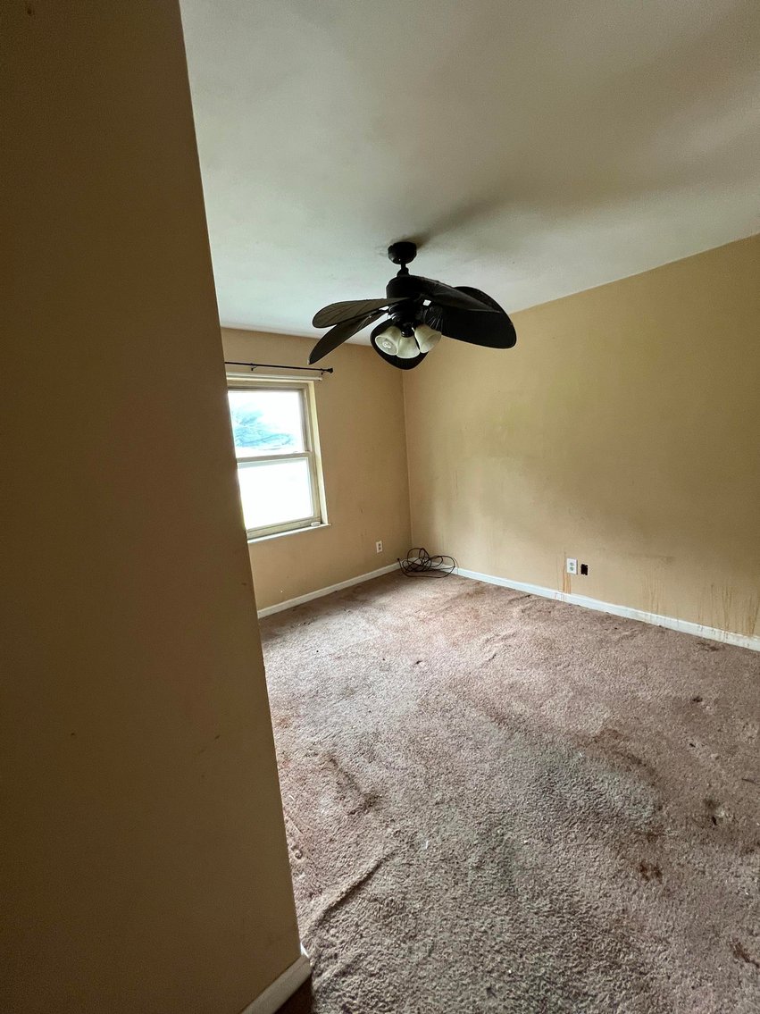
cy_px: 507
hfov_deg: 89.9
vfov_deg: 106.2
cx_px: 380
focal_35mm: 13
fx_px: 381
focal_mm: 1.57
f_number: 1.8
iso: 250
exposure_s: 1/64
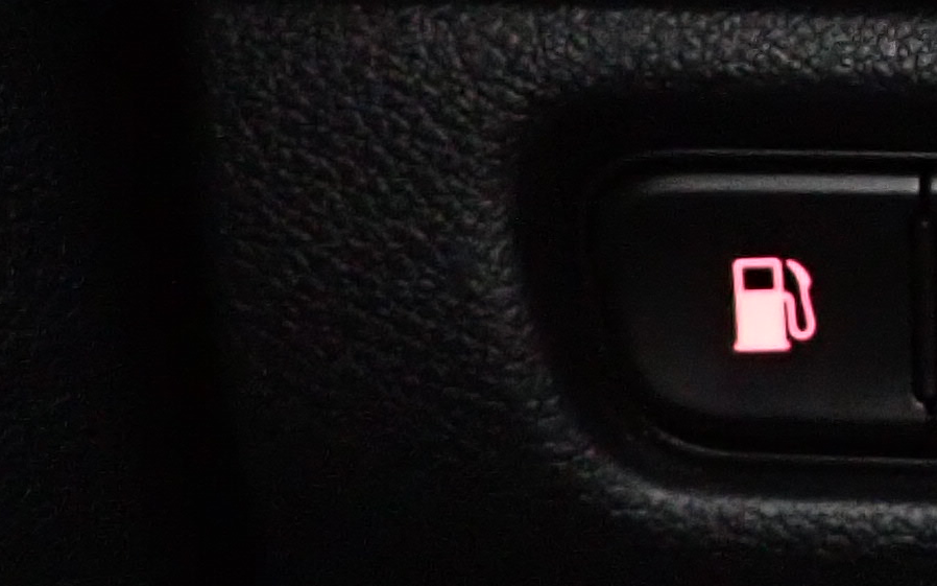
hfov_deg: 15.3
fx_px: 3013
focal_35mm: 118
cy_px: -79
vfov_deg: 10.9
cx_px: 1675
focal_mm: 4.5
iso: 800
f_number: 2
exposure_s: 1/13
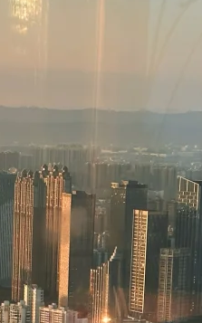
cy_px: 487
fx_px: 1806
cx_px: 5
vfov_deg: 9.9
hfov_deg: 6.4
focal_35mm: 205
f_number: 1.78
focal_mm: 6.86
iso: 64
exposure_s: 1/395
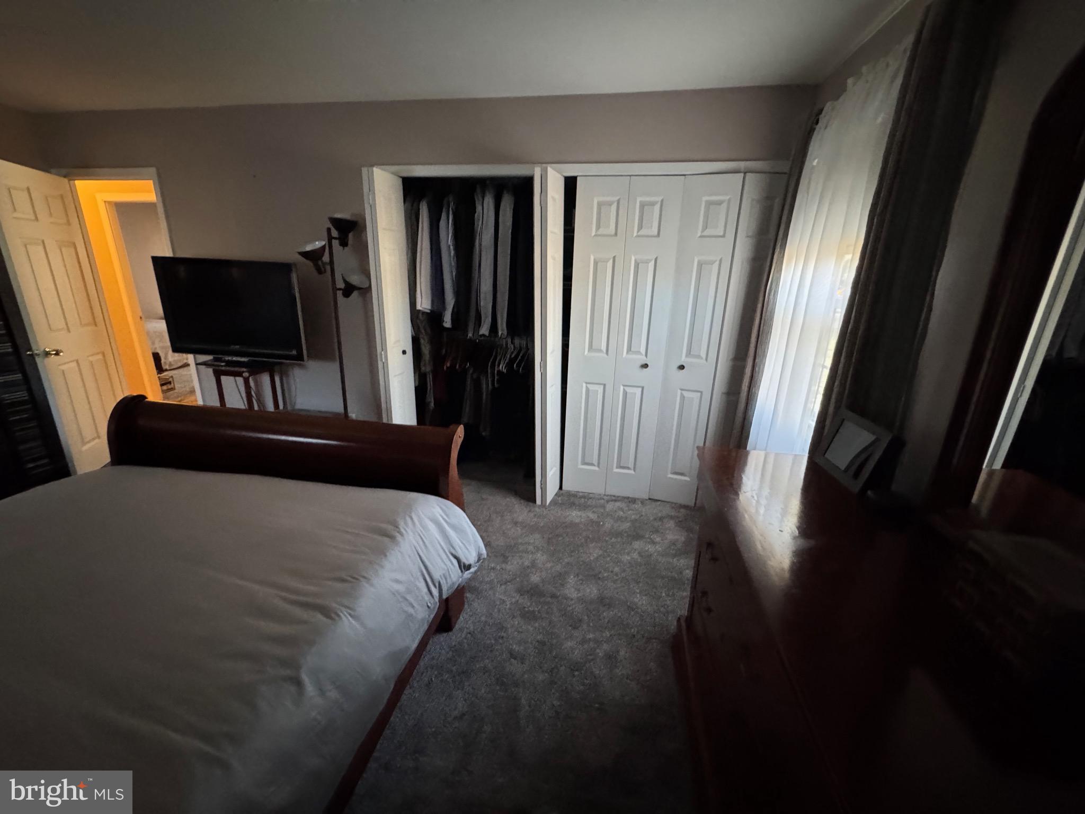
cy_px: 407
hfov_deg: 102.1
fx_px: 439
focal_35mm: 14
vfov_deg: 85.7
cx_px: 542
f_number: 2.2
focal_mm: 2.22
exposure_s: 1/60
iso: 1250
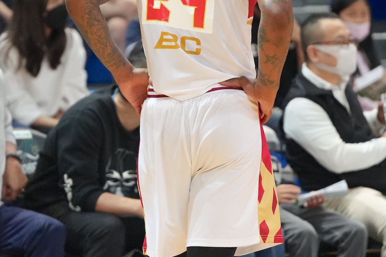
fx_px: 5887
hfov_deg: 3.8
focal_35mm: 549
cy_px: 114
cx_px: 192
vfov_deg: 2.5
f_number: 2.8
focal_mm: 200
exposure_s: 1/1250
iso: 6400
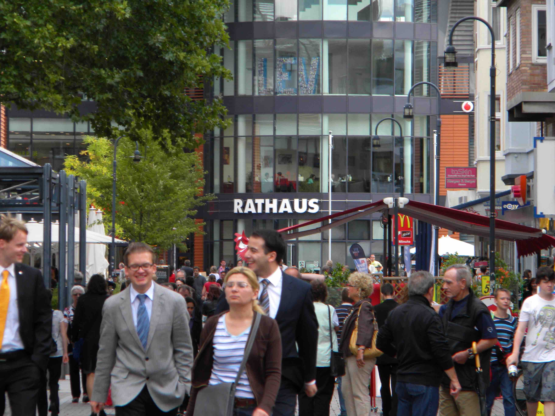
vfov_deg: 5.3
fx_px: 4457
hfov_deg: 7.1
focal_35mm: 278
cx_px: 278
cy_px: 208
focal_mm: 50.4
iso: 80
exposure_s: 1/91.1
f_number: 5.4
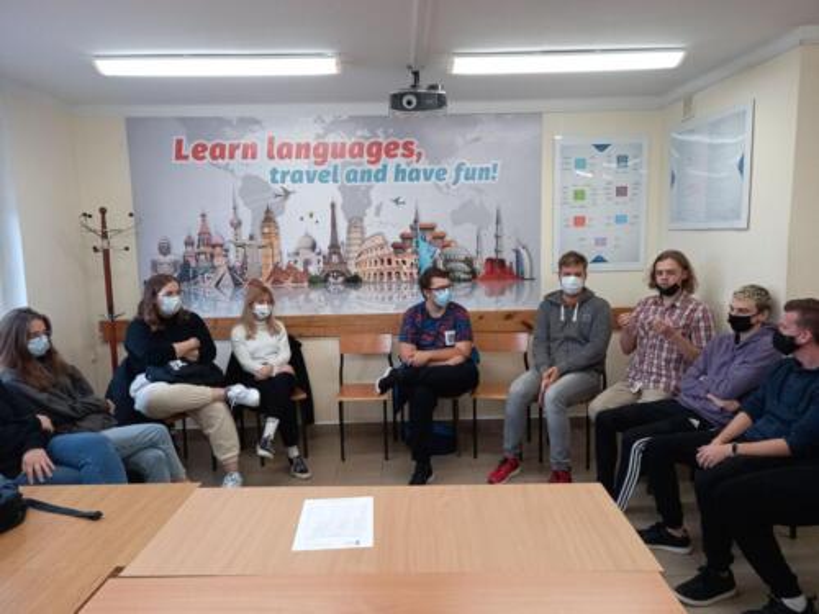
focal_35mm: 25
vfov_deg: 54.9
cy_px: 307
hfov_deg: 69.4
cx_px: 410
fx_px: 591
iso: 100
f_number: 2
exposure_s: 1/50
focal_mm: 4.6
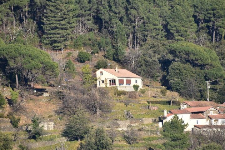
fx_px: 2812
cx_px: 112
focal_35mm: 450
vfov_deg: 3.1
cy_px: 75
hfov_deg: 4.6
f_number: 11
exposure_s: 1/400
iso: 400
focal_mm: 300
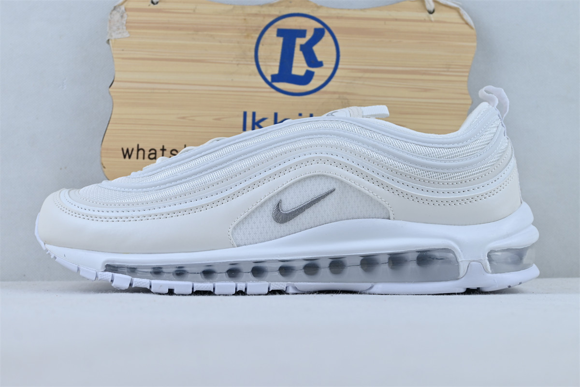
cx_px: 290
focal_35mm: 49
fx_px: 785
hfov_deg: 40.5
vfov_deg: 27.7
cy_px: 194
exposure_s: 1/80
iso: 100
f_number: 5
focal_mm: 32.5
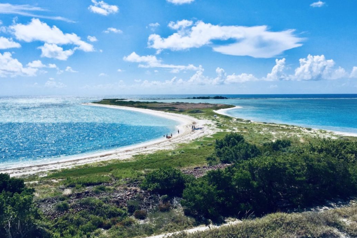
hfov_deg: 60.3
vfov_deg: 42.3
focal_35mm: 31
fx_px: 307
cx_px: 179
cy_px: 121
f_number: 2.2
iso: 32
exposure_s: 1/3968
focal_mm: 4.15
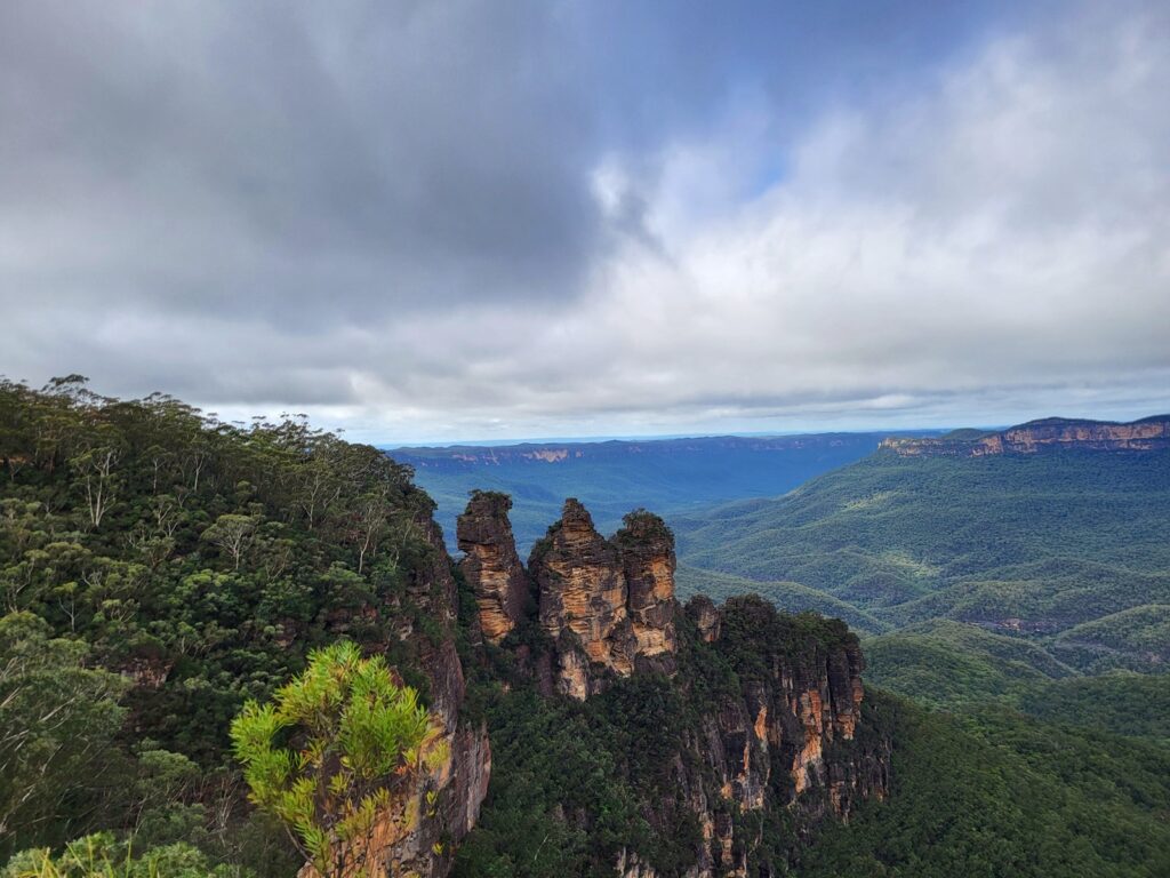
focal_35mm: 26
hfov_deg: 67.3
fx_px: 879
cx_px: 585
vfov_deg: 53.1
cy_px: 439
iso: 40
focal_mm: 5.4
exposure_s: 1/1269
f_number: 1.8
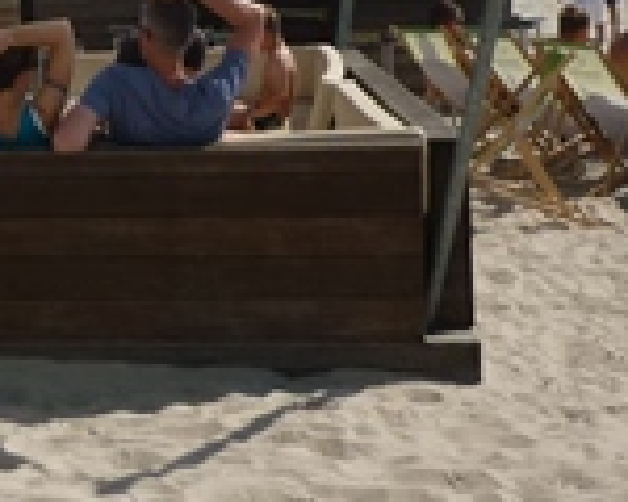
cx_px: -88
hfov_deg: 18.5
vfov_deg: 15.0
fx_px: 1840
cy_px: -98
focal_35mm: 99
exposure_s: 1/400
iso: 80
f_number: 8
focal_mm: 5.5
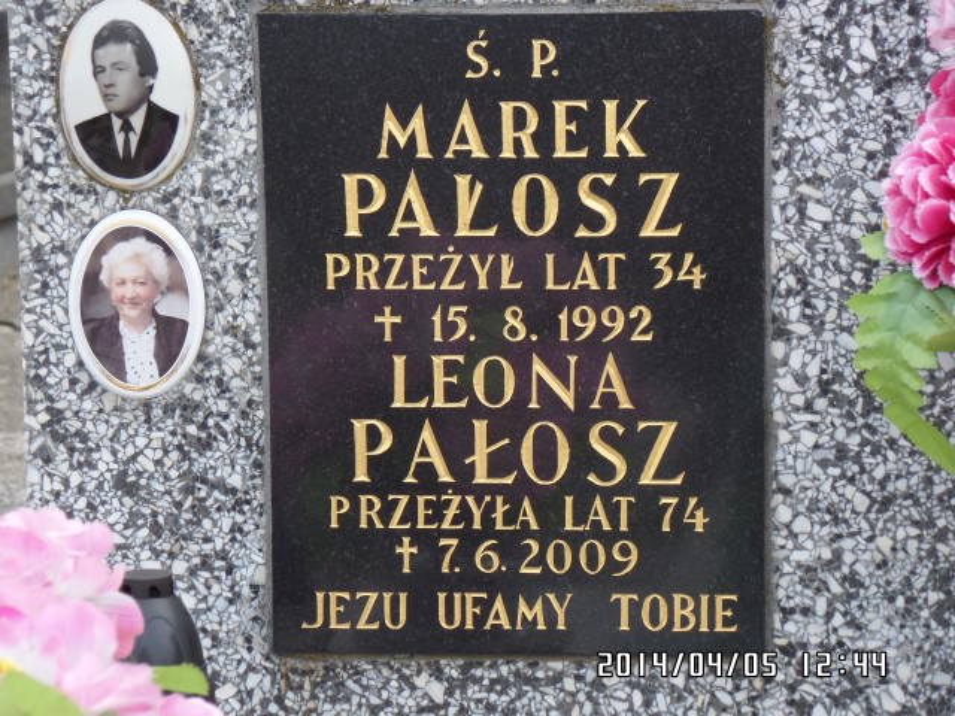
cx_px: 478
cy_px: 358
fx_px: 3890
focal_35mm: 141
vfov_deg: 10.5
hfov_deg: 14.0
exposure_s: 1/180
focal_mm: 25.2
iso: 100
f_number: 4.2
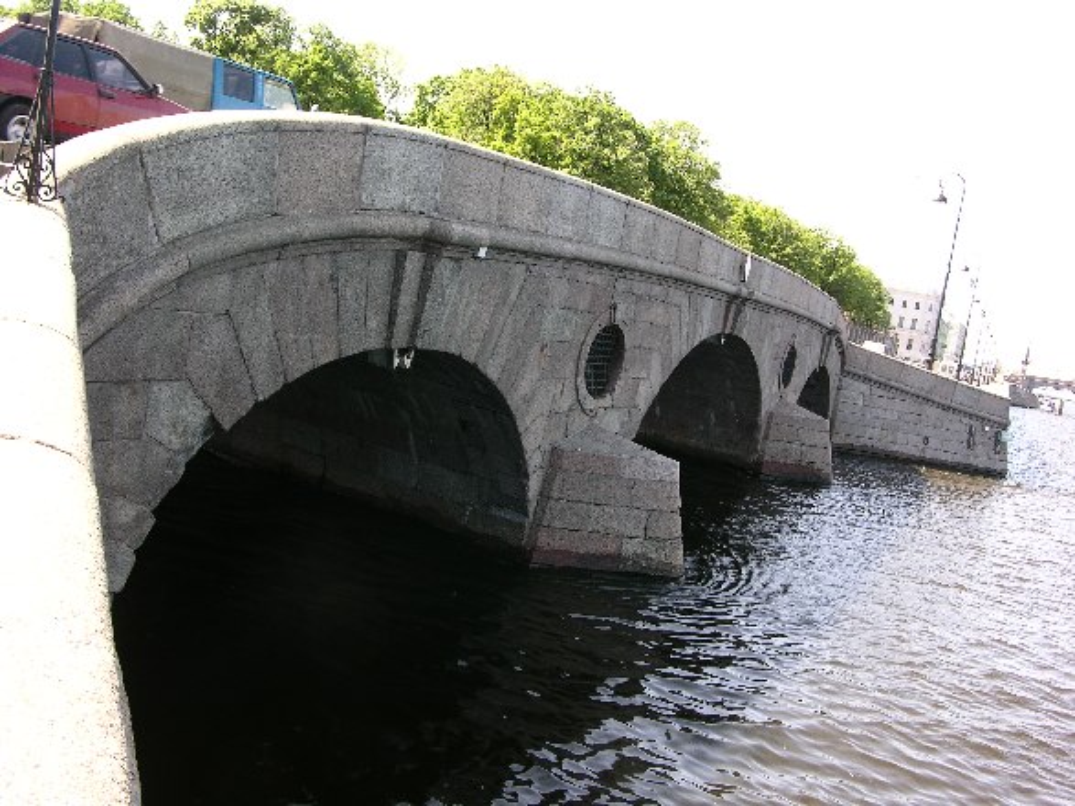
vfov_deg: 40.7
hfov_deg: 52.6
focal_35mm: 35
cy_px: 403
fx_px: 1087
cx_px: 538
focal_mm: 8.9
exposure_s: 1/63.4
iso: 50
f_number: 5
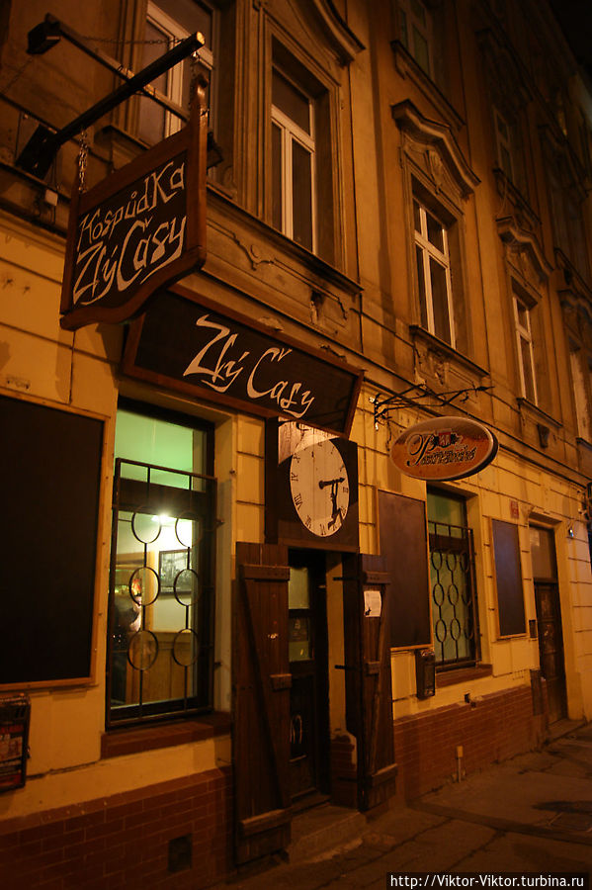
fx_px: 667
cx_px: 296
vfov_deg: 67.4
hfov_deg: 47.9
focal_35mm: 27
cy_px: 445
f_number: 3.5
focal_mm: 18
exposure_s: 1/4
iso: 400
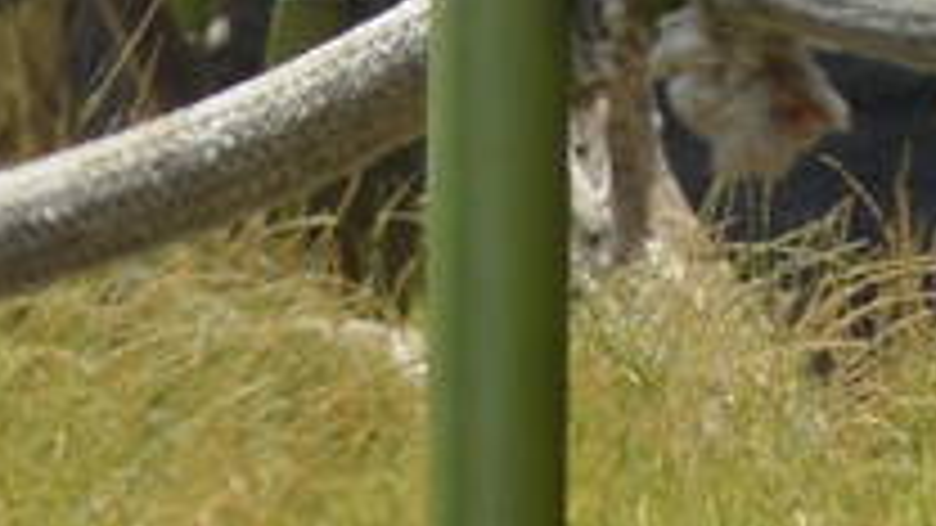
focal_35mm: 843
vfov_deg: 1.4
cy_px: -1007
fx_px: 20922
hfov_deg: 2.6
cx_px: -742
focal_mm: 70
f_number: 5.6
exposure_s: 1/500
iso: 200
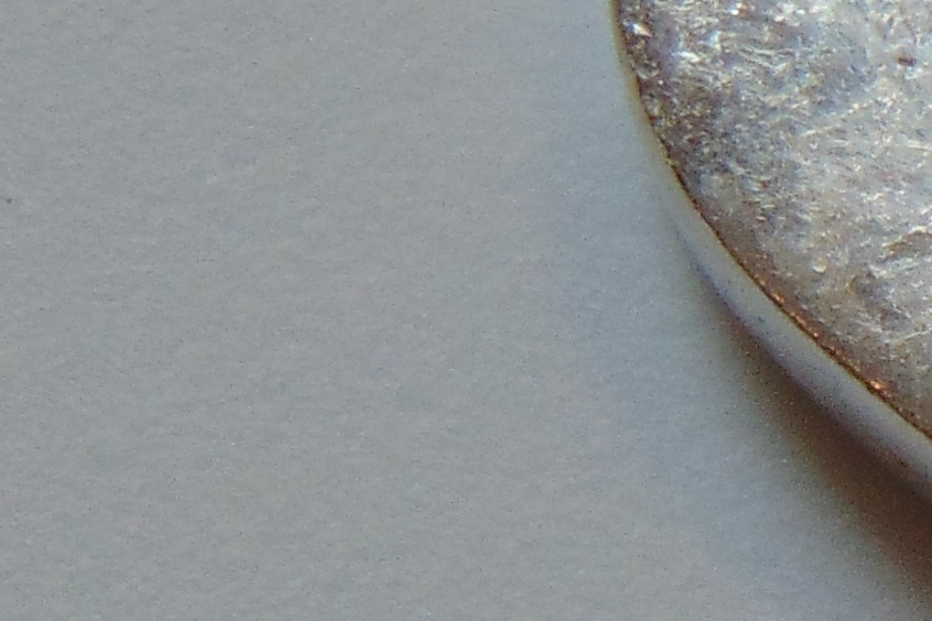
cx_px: 1872
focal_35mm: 266
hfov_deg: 7.4
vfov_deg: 5.2
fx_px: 6886
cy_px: 685
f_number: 3.3
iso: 80
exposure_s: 1/125
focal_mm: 7.6
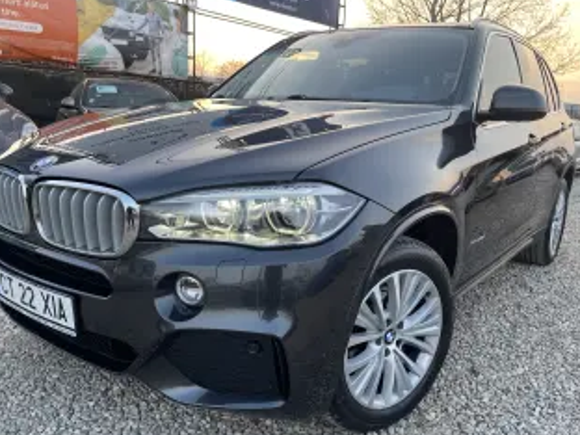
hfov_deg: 60.0
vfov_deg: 46.7
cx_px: 284
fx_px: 503
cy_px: 238
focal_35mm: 30
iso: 40
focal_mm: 5.1
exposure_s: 1/121
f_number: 1.6
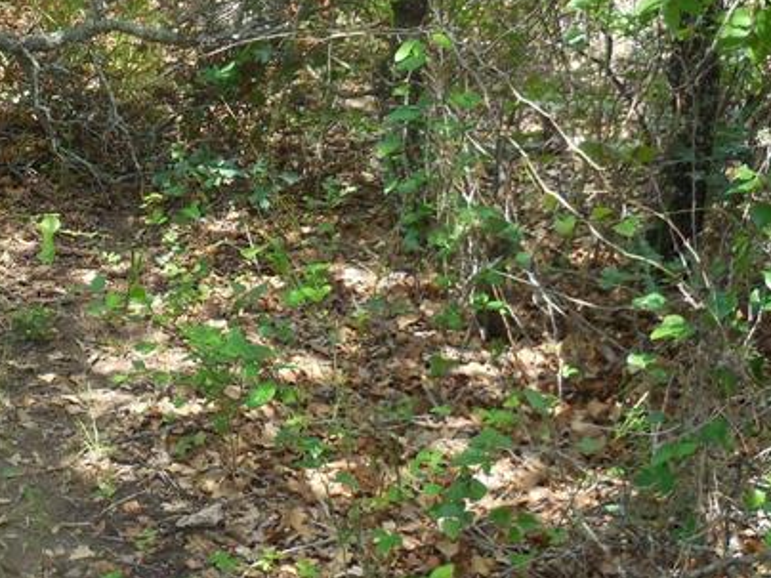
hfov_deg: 24.6
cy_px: 162
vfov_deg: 19.3
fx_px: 1693
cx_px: 23
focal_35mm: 76
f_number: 3.2
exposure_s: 1/160
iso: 125
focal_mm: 5.3
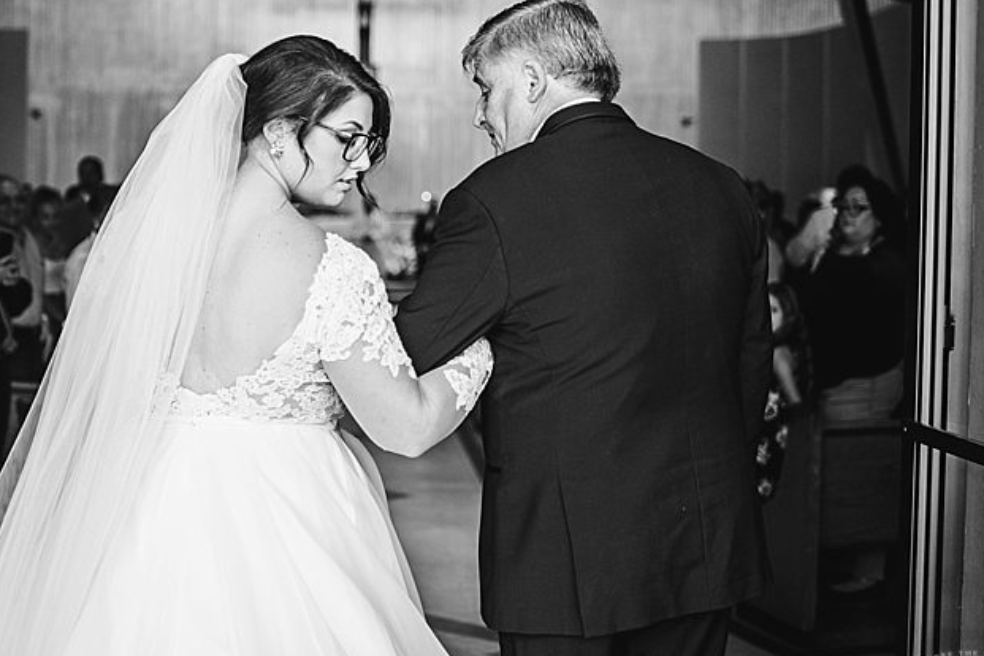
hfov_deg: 37.2
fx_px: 1449
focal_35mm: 53
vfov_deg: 25.4
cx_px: 342
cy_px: 232
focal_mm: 35
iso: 400
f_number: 1.8
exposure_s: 1/400
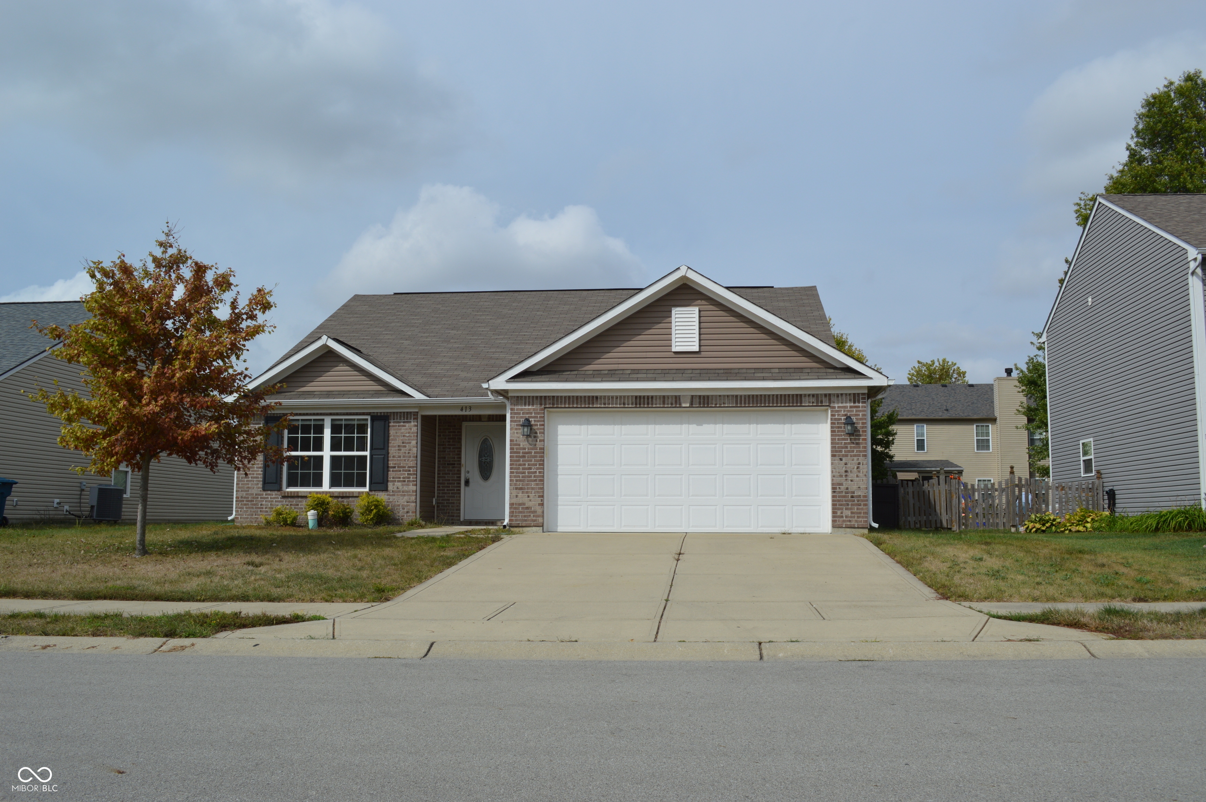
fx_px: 1105
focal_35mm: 33
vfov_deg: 39.9
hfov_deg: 57.3
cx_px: 603
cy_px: 401
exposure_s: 1/400
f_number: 10
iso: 100
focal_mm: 22
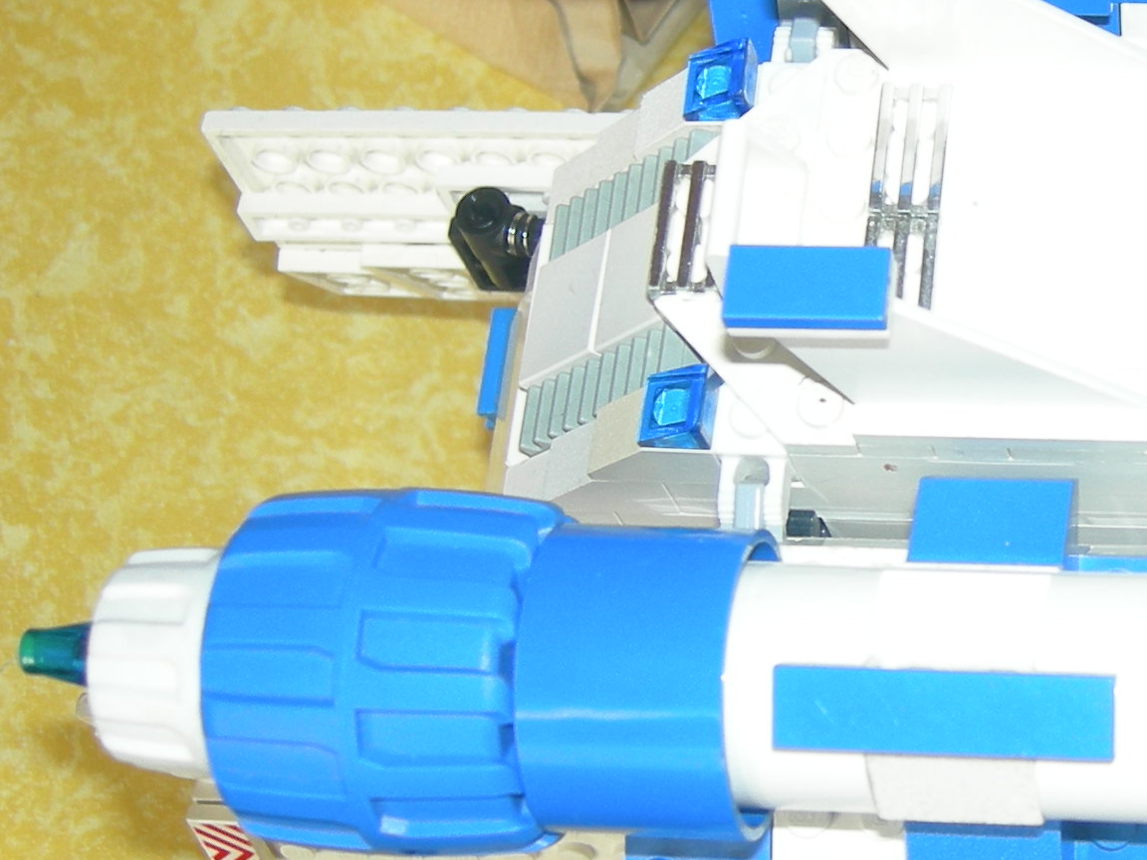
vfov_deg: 18.2
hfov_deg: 22.9
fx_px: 2684
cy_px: 329
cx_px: 1228
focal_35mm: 81
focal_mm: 7.5
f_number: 2.7
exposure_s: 1/30
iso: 64
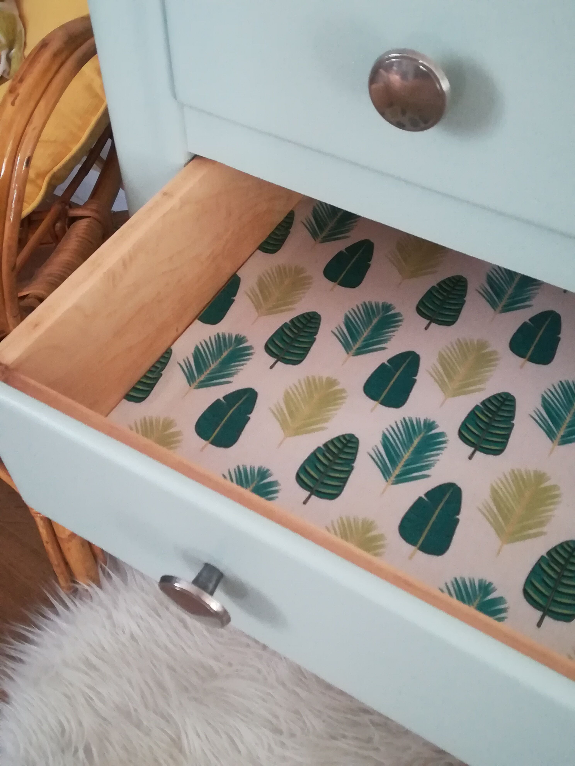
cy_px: 383
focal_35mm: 37
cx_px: 288
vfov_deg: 50.1
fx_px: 819
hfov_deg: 38.7
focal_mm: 3.83
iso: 640
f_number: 2.2
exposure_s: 1/15
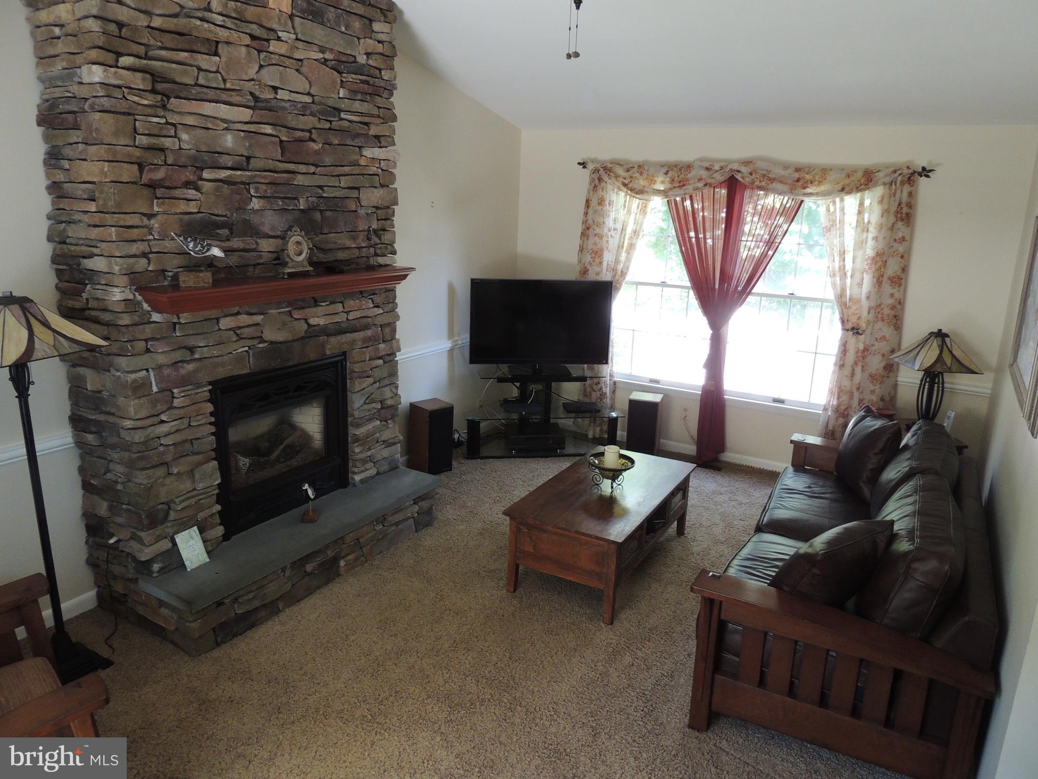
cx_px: 519
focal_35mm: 24
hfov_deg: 71.6
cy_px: 390
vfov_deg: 56.8
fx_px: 720
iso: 280
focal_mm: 4.3
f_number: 3
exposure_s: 1/30
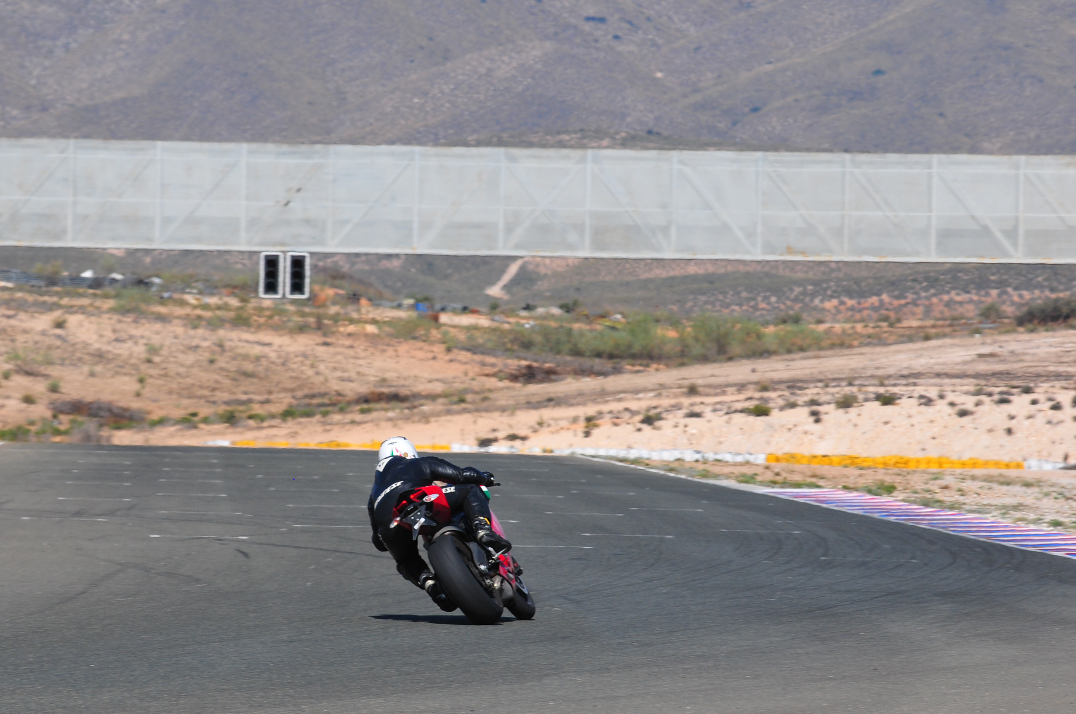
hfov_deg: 5.5
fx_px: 11105
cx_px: 431
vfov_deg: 3.7
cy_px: 429
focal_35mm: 372
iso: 200
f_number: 10
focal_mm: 200
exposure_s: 1/400
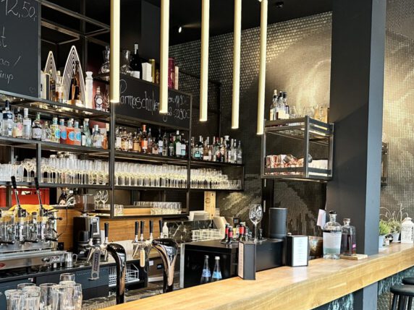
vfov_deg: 33.3
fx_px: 514
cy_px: 207
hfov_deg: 43.4
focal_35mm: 43
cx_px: 151
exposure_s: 1/96
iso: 250
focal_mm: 6.86
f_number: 1.78
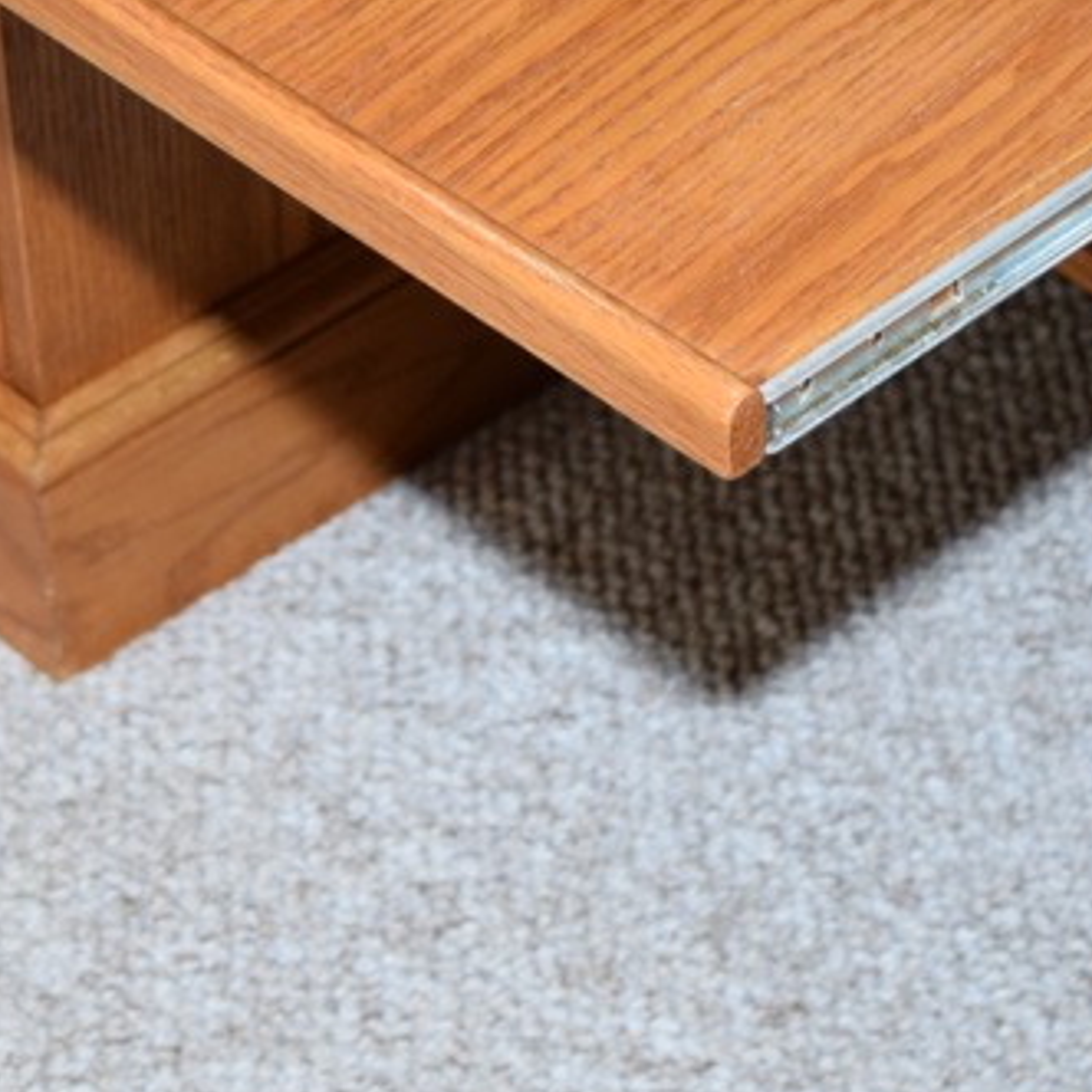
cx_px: 523
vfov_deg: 11.9
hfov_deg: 12.0
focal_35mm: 146
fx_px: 5211
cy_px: 127
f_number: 4.8
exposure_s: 1/80
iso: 800
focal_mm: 38
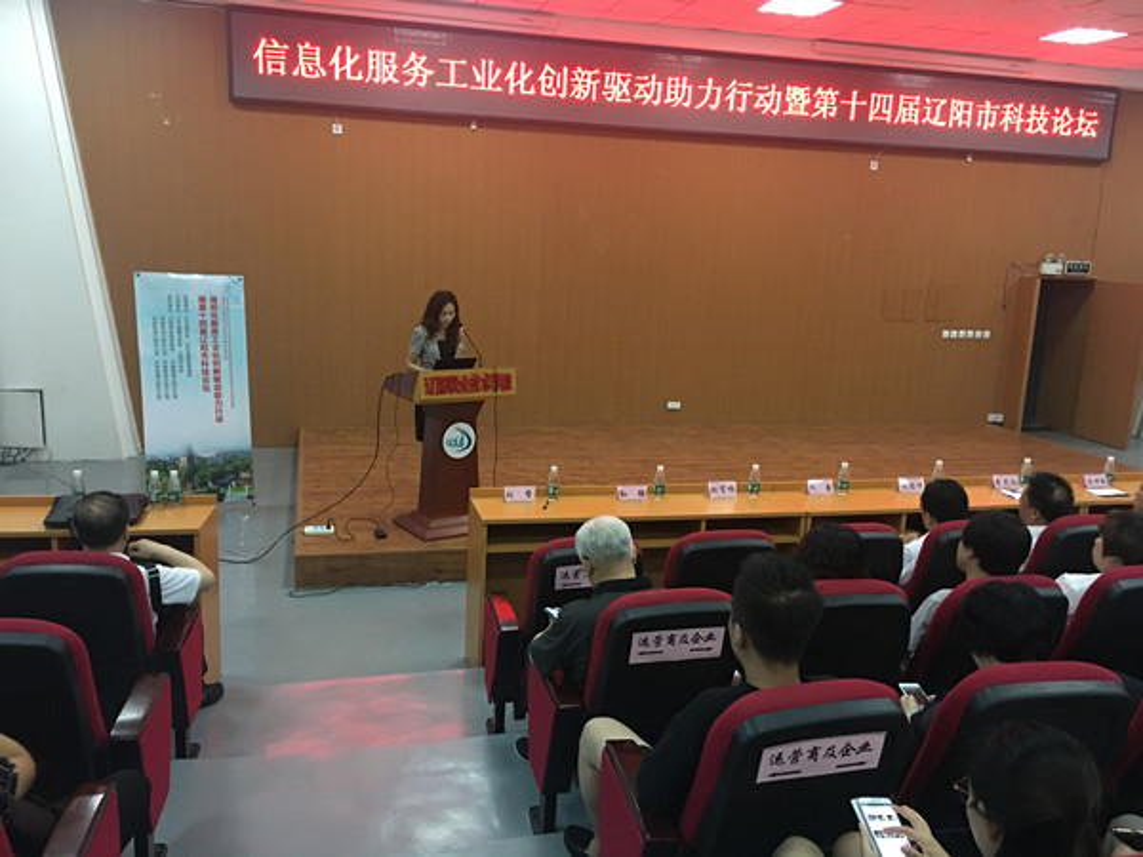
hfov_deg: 61.7
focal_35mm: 29
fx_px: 958
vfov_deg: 48.2
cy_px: 428
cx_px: 572
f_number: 2.2
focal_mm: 4.15
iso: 125
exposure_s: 1/8
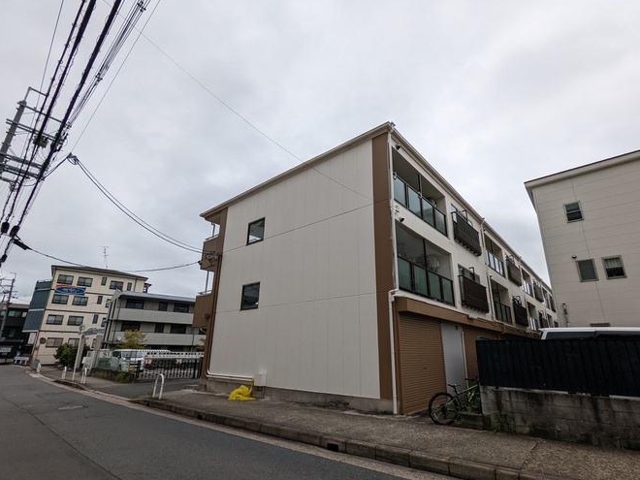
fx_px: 314
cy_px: 254
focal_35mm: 17
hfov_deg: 91.0
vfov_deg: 74.7
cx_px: 328
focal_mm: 2.35
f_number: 2.2
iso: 63
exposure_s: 1/376
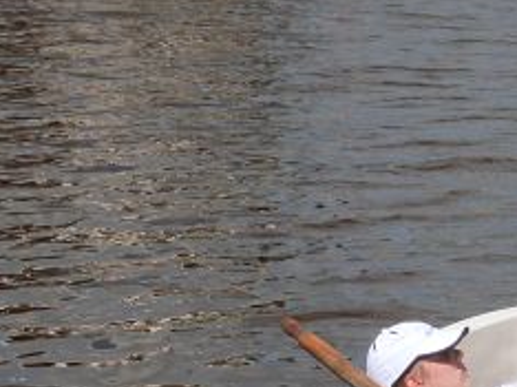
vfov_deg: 6.5
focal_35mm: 226
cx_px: 705
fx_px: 3372
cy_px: 394
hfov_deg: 8.6
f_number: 5.6
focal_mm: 11.8
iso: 100
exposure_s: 1/800
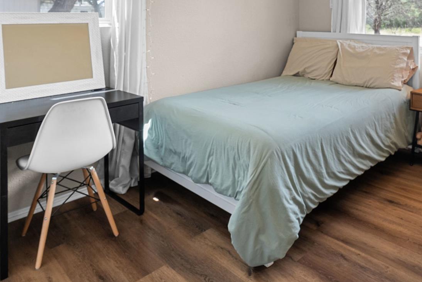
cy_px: 23
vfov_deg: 40.0
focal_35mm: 30
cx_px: 284
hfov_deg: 60.4
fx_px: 352
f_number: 8
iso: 500
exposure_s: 1/3
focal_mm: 16
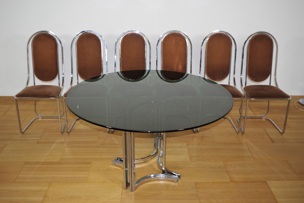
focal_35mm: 39
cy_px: 102
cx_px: 152
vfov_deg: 34.2
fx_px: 329
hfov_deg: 49.6
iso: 800
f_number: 4
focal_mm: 26.25
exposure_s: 1/60
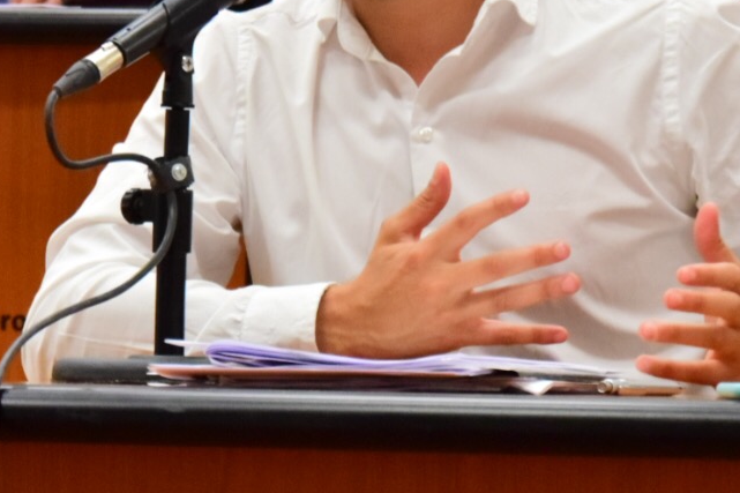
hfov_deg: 7.2
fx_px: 5841
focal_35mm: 284
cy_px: 128
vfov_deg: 4.8
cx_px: 420
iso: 2500
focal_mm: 75
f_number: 5.6
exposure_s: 1/125
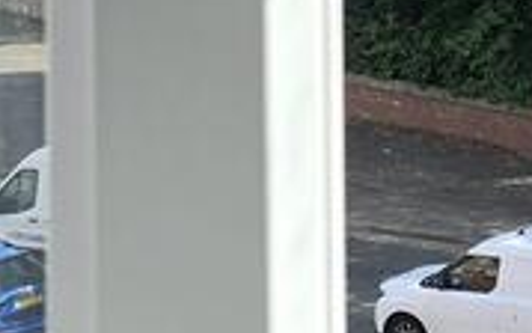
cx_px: 386
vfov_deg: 9.3
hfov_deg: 15.3
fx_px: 1972
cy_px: -187
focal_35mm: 136
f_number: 1.7
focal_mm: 6.3
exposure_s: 1/526
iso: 12
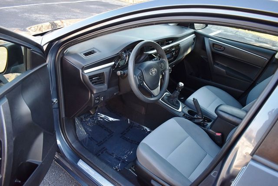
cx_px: 139
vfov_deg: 48.0
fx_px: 209
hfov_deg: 67.4
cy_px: 93
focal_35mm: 27
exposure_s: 1/250
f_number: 3.5
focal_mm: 18
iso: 720
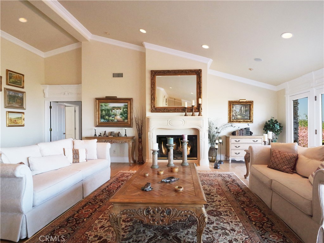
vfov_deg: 71.6
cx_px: 162
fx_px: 168
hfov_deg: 87.8
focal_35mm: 18
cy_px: 122
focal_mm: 9
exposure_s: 1/160
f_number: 9
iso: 2500
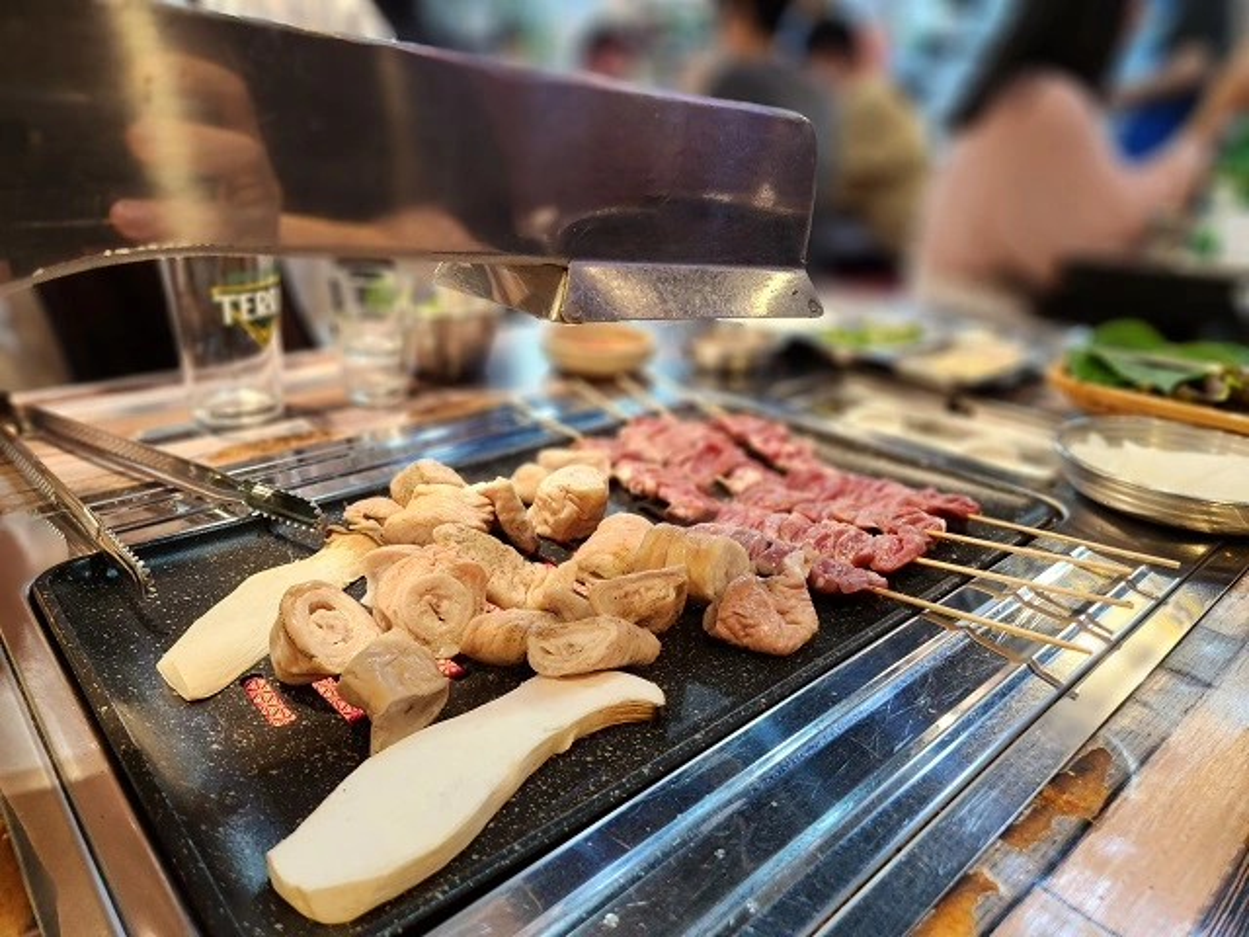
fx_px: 830
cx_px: 624
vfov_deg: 58.9
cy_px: 468
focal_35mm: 23
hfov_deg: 73.9
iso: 320
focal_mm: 5.4
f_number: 1.8
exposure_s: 1/120
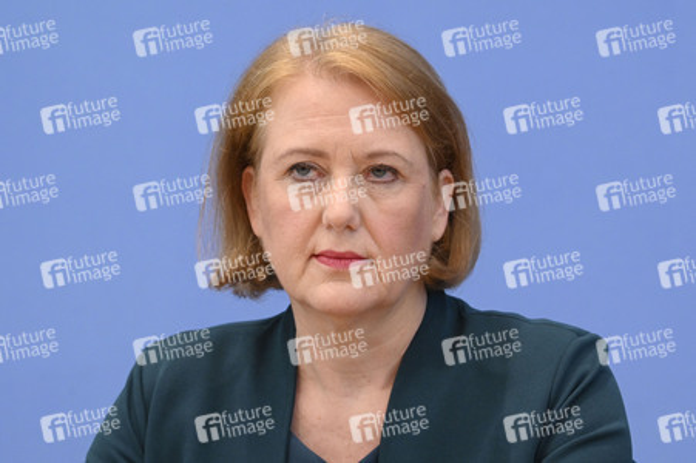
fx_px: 2705
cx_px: 348
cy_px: 232
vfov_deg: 9.8
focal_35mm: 140
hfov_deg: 14.7
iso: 4000
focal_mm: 140
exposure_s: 1/400
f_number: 7.1
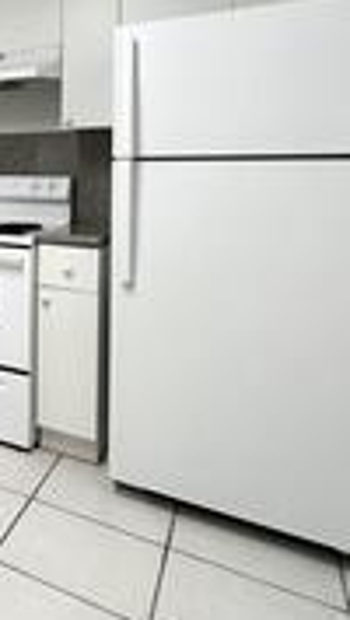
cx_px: -210
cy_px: 182
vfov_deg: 58.8
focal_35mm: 32
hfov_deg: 25.0
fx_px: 526
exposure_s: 1/120
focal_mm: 1.57
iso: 160
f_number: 1.8
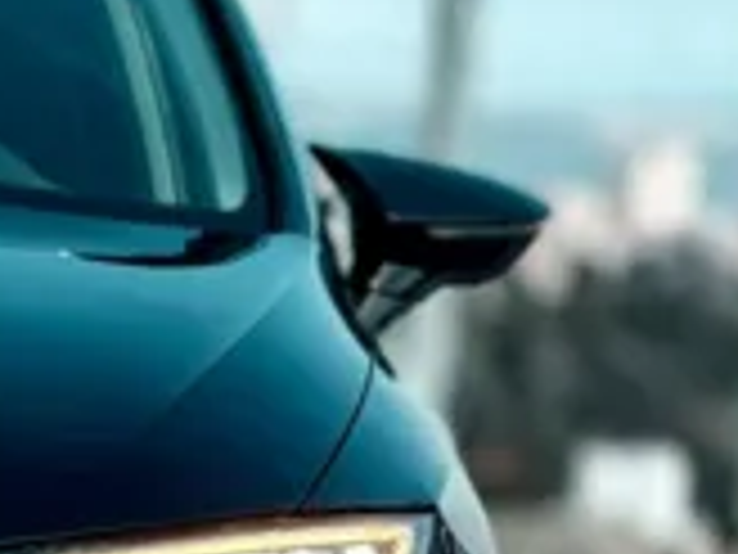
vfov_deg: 7.9
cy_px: 482
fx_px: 3987
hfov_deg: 10.1
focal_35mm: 187
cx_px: -464
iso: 64
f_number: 1.78
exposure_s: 1/2865
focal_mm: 6.76
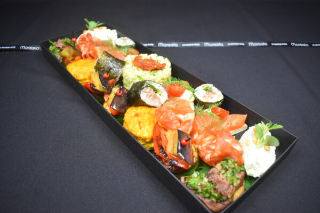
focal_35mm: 27
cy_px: 106
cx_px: 160
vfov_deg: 47.9
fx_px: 240
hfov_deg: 67.4
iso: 1400
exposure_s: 1/125
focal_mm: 18
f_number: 4
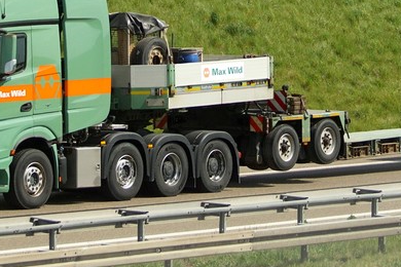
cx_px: 263
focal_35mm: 231
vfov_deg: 5.9
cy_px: 24
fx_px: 2573
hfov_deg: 8.9
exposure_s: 1/2500
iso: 400
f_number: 5
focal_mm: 75
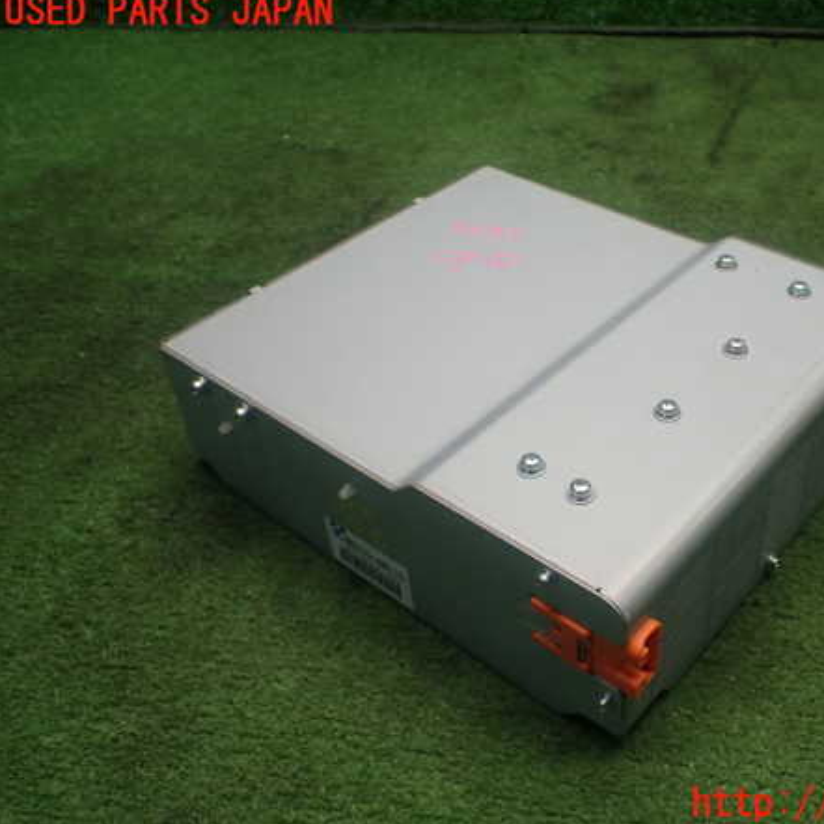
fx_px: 970
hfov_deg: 45.3
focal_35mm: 36
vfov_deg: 46.0
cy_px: 408
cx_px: 554
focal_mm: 5.4
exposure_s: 1/125
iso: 250
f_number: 2.3
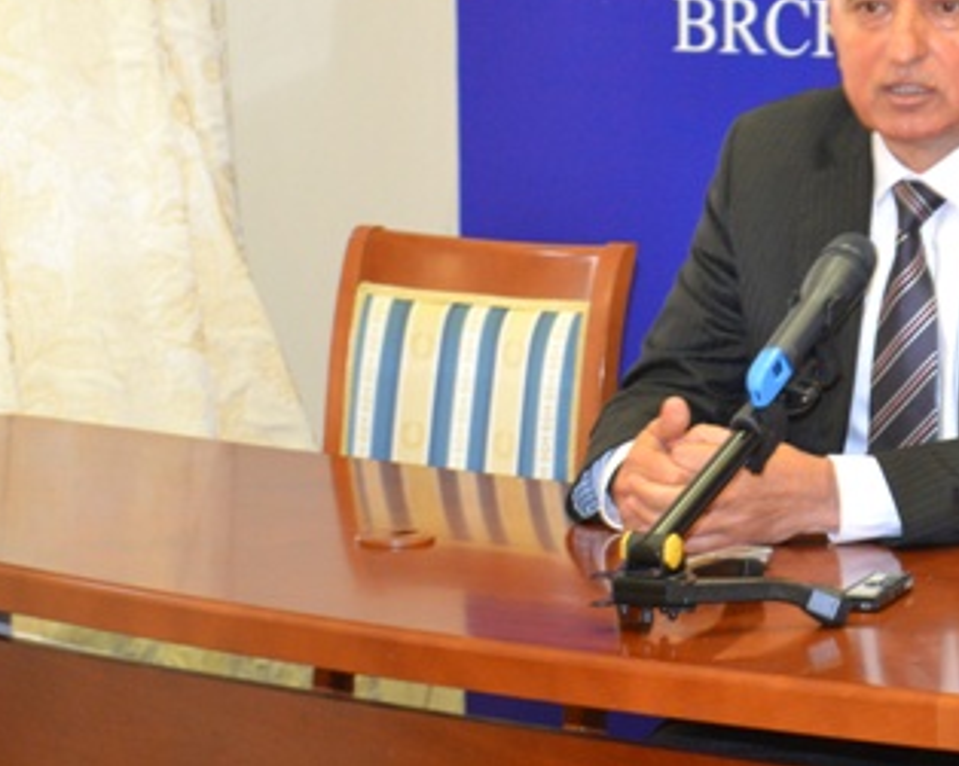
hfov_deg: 12.1
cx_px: 837
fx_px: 4482
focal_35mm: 158
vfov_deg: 9.7
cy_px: 117
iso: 1800
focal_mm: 55
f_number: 5.6
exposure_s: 1/60
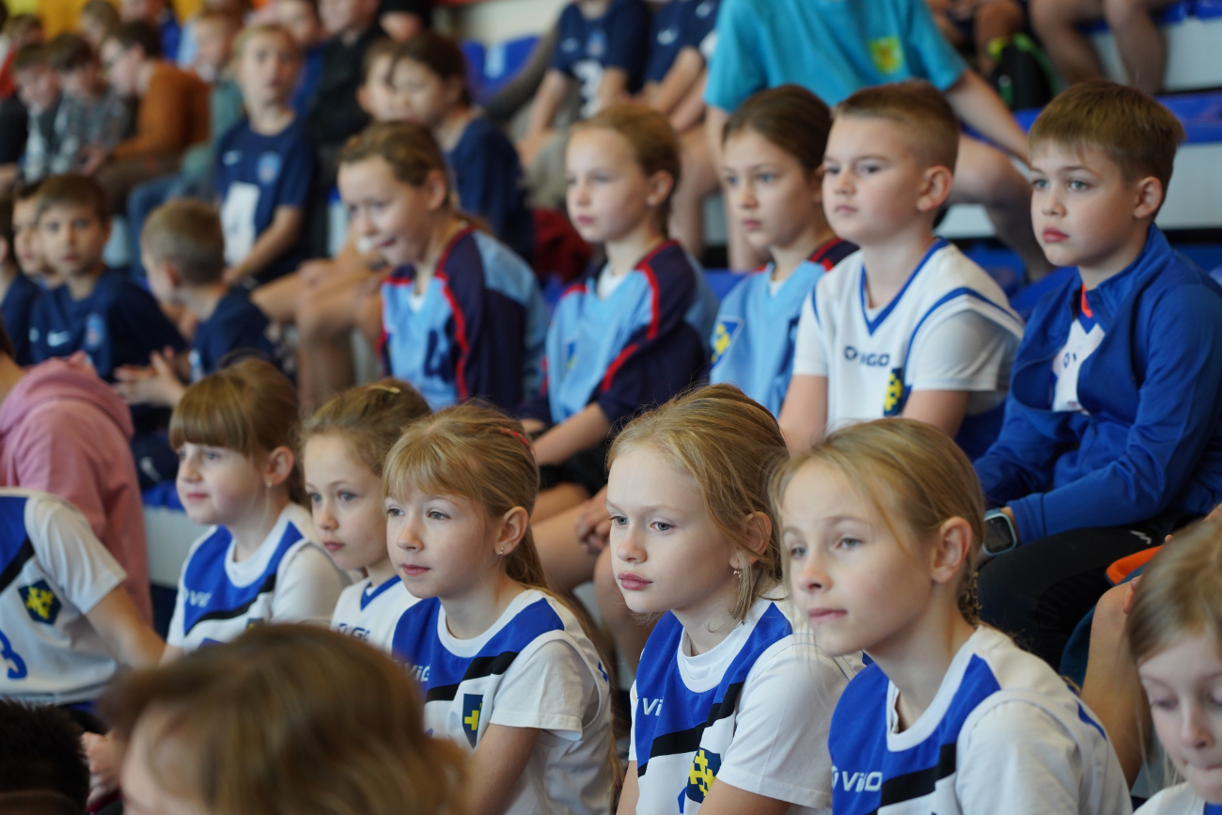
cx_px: 611
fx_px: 3564
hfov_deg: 19.5
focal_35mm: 105
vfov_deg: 13.0
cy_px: 408
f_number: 4
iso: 1250
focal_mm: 105
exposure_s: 1/100
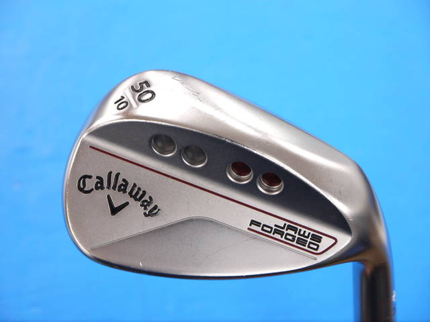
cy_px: 161
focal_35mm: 84
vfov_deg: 17.6
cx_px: 215
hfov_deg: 23.3
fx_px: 1043
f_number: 5.6
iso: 640
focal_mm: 42
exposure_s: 1/80
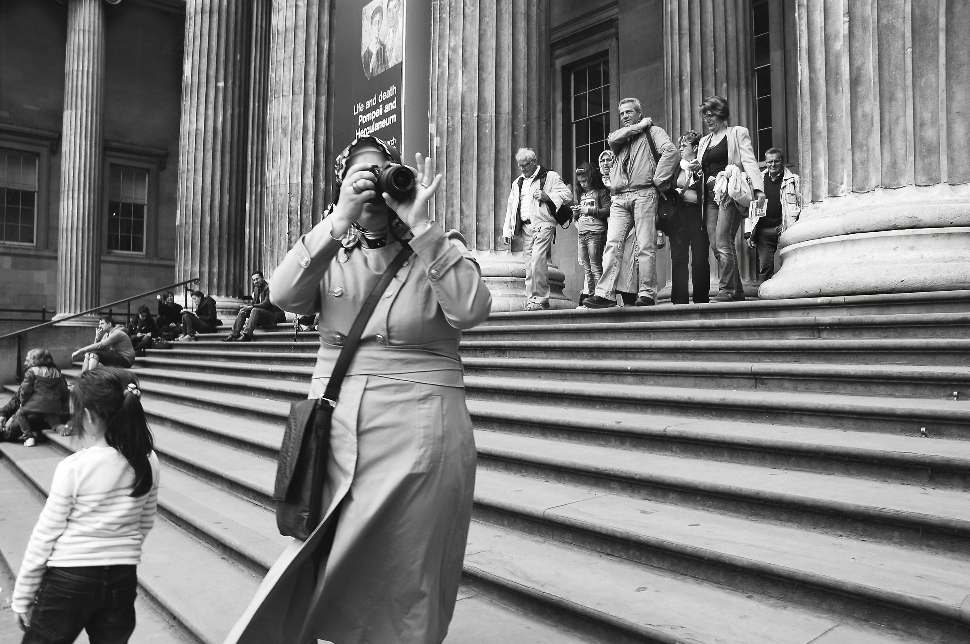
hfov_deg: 67.4
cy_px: 322
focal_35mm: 27
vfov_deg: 47.8
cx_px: 485
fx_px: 727
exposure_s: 1/250
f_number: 7.1
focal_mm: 18
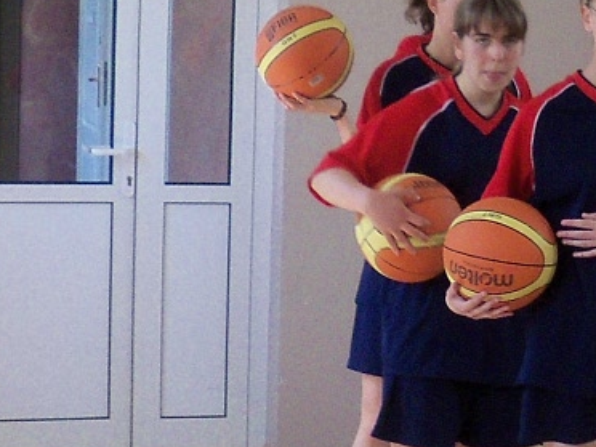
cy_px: 292
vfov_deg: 10.9
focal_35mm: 136
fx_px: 2342
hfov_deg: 14.2
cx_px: 640
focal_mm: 6.3
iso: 200
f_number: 3.5
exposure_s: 1/80
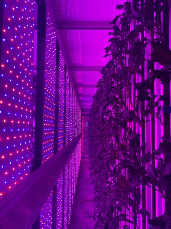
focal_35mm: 26
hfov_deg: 53.1
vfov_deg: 67.3
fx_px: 171
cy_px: 114
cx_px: 86
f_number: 1.8
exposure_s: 1/147
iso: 32
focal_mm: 4.25
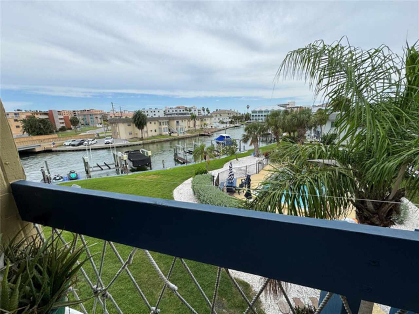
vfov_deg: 85.7
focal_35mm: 14
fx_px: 169
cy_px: 157
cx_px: 210
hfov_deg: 102.1
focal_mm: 2.22
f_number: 2.2
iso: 40
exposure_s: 1/1395
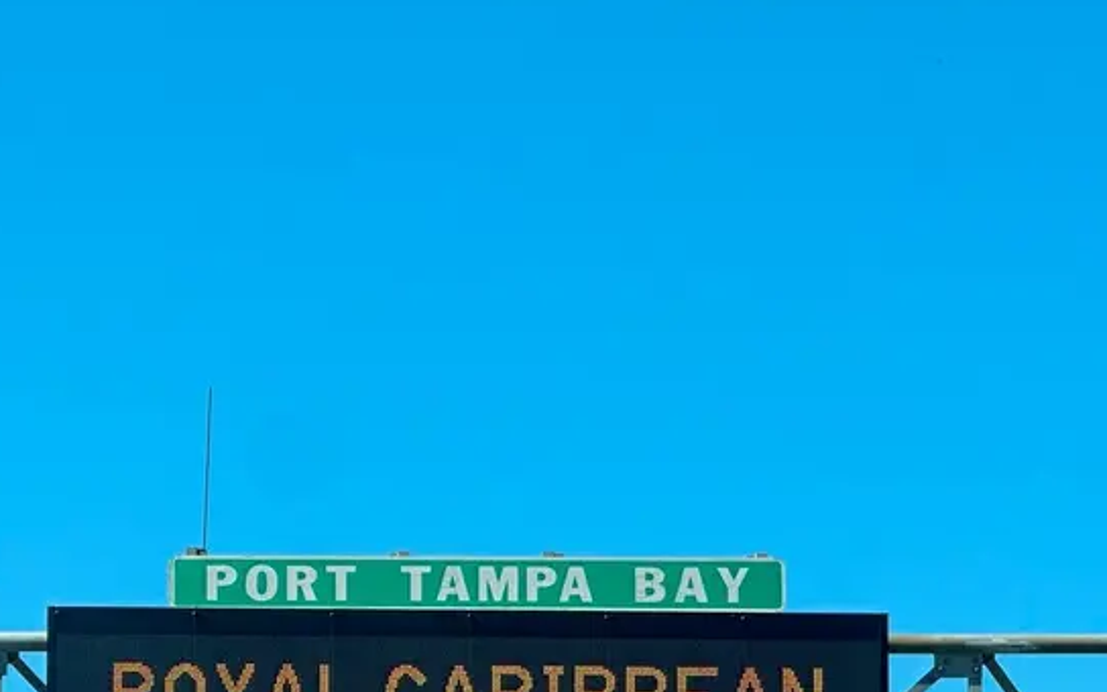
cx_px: 474
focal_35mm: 180
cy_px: 564
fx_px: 5430
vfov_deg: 7.3
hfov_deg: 11.6
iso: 32
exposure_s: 1/791
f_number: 2.8
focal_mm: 9
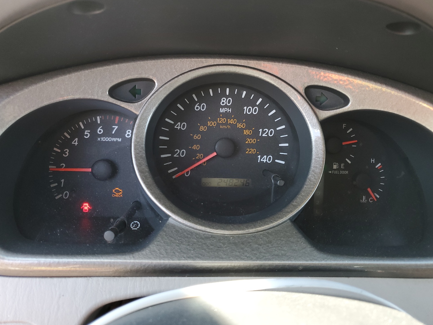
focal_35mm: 27
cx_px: 216
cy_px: 159
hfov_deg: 65.3
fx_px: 338
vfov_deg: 51.4
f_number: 1.5
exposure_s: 1/120
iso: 67
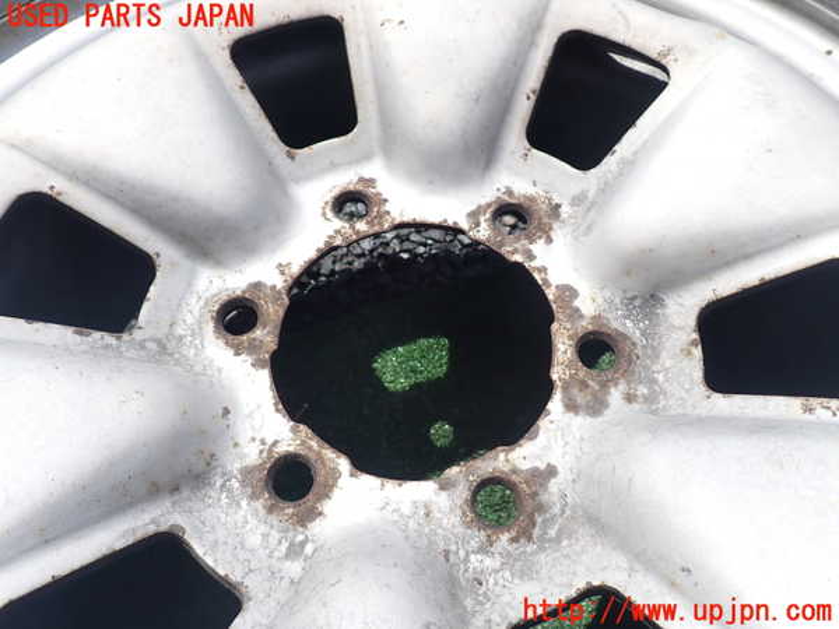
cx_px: 420
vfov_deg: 54.9
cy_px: 314
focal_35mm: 25
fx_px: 606
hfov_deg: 69.4
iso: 100
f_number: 8
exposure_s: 1/160
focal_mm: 4.5
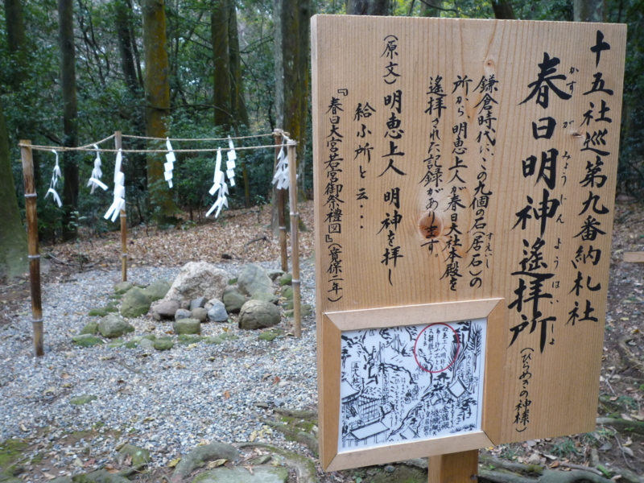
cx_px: 322
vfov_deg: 42.9
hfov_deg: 55.4
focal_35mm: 33
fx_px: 614
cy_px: 242
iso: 160
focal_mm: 5.8
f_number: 3.6
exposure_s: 1/30
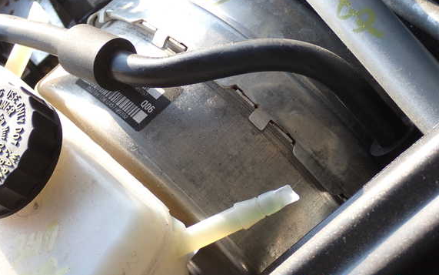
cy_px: 121
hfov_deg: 29.8
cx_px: 227
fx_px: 826
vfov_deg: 18.9
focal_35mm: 69
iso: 125
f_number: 3.6
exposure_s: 1/125
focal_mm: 11.09
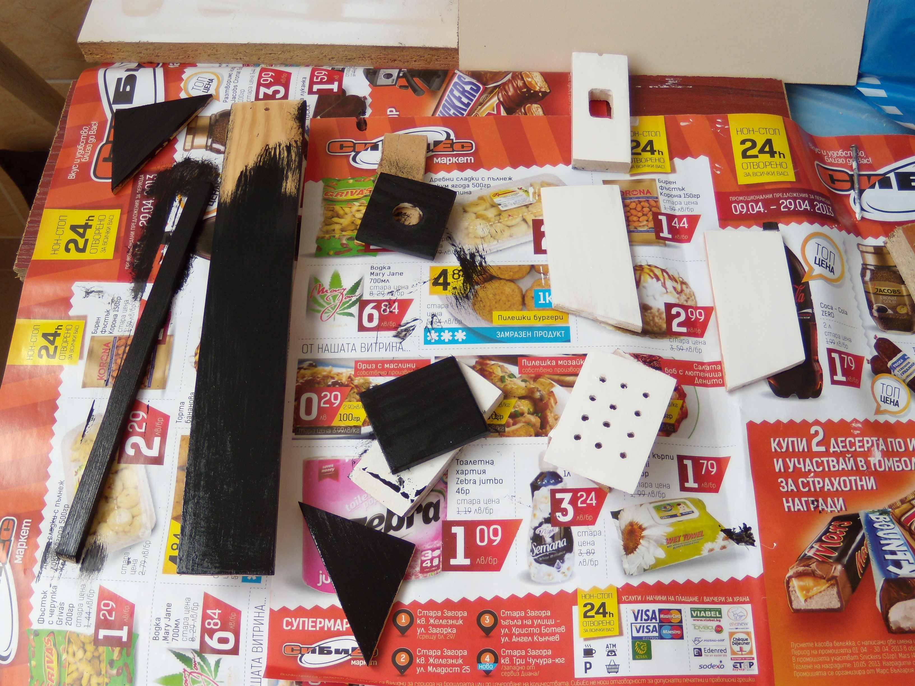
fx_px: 952
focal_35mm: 36
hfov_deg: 51.4
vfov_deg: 39.7
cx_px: 458
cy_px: 343
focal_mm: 6.4
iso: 80
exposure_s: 1/250
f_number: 3.6
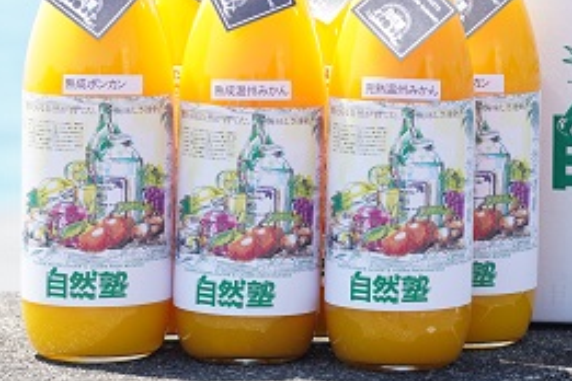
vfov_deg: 6.6
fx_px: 3321
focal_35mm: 209
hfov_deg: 9.8
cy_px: 125
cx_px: 487
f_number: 4
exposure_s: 1/250
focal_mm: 70
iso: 100
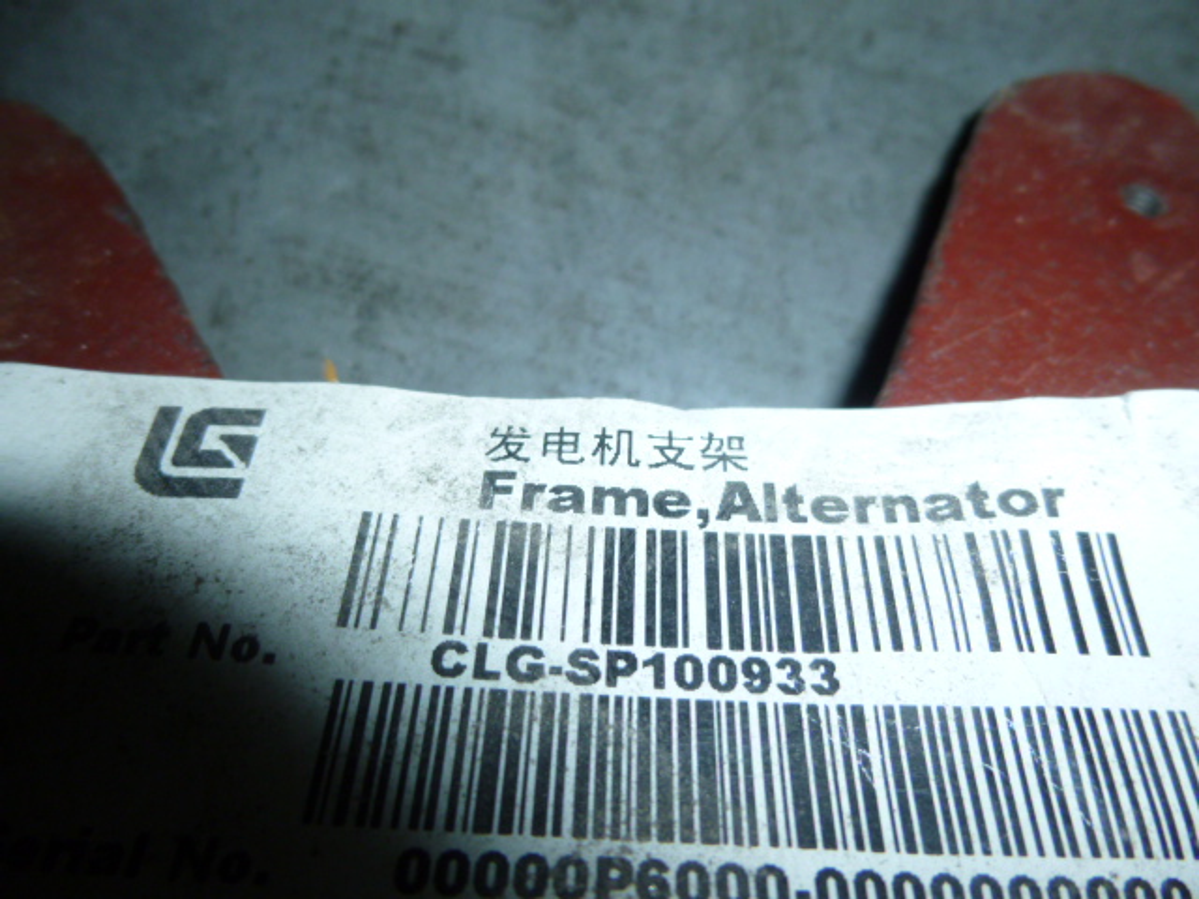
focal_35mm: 25
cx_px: 600
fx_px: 866
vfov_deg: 54.9
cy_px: 450
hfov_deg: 69.4
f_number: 3.1
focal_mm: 4.5
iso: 100
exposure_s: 1/60
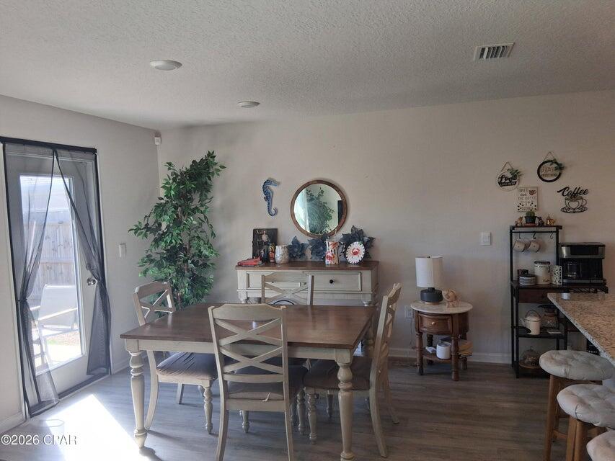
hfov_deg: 67.3
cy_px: 230
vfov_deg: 53.1
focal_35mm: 26
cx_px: 308
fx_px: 462
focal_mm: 3.98
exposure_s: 1/120
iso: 64
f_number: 1.8
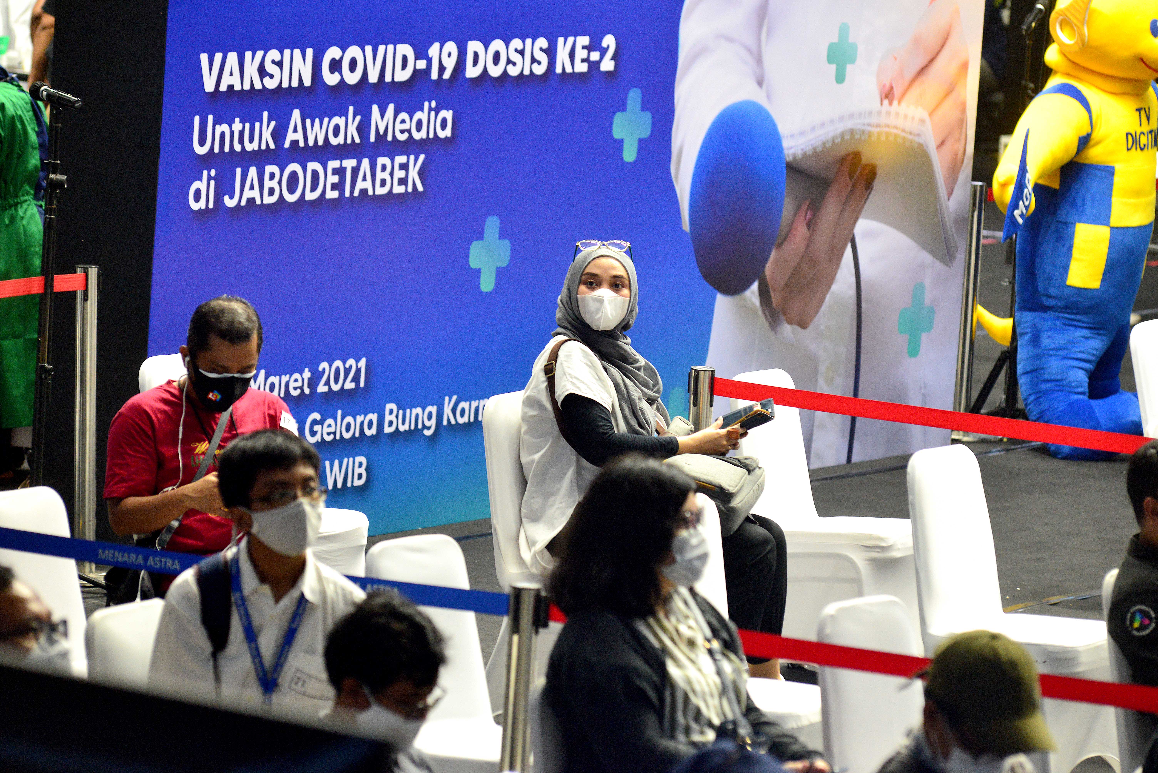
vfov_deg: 6.9
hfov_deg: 10.3
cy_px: 386
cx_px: 579
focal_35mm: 200
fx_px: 6435
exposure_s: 1/125
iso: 3200
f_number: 6.3
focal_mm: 200
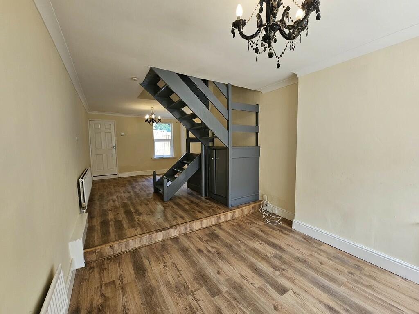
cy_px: 157
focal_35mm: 13
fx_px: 157
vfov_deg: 89.9
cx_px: 210
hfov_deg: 106.2
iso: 64
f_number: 2.2
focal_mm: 2.2
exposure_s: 1/50
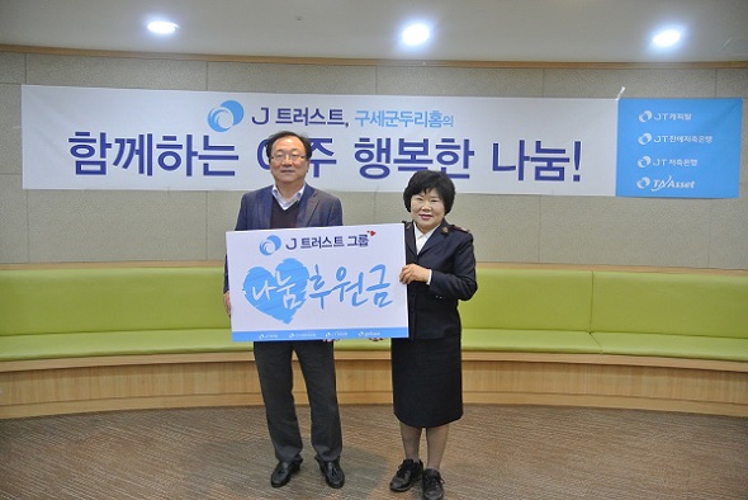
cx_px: 374
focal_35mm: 29
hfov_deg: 63.6
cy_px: 250
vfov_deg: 45.0
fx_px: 603
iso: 800
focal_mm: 11
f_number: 3.5
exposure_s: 1/60
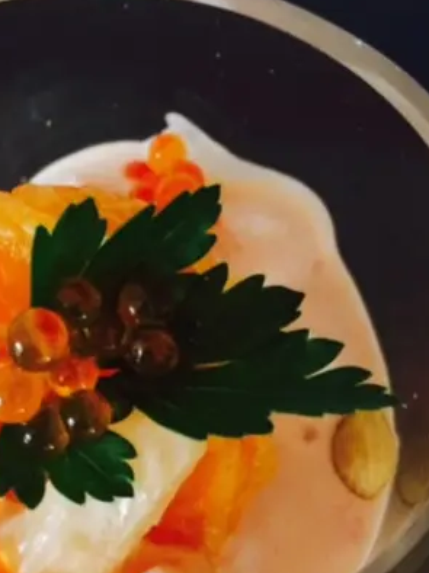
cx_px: 131
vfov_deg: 35.7
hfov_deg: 27.3
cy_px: 397
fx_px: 877
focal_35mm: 53
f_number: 2.2
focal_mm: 4.15
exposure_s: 1/15
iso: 320
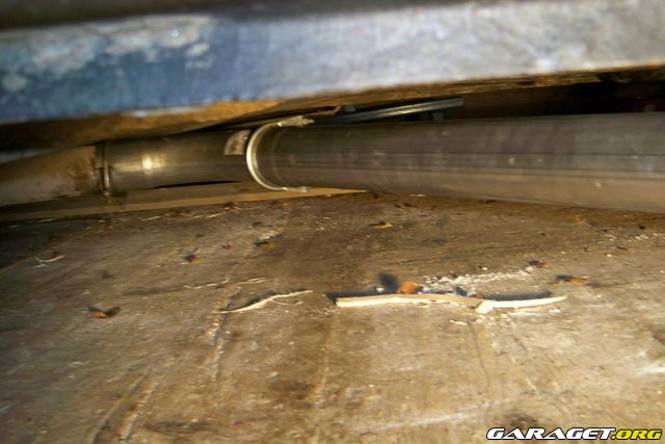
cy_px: 222
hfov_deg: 51.9
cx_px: 332
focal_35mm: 37
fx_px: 684
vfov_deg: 36.0
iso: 200
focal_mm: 7.9
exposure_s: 1/30
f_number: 3.1
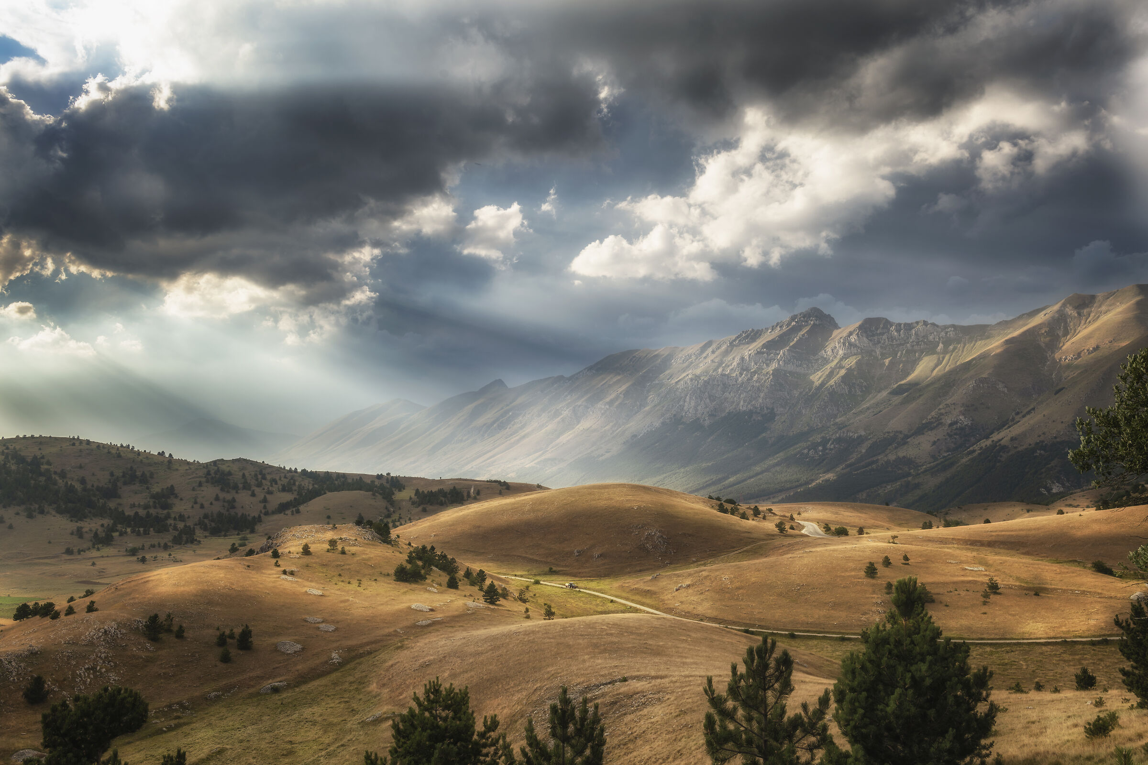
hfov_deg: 63.7
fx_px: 925
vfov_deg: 45.0
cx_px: 574
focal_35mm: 29
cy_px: 382
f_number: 10
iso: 64
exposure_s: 1/160
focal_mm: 29
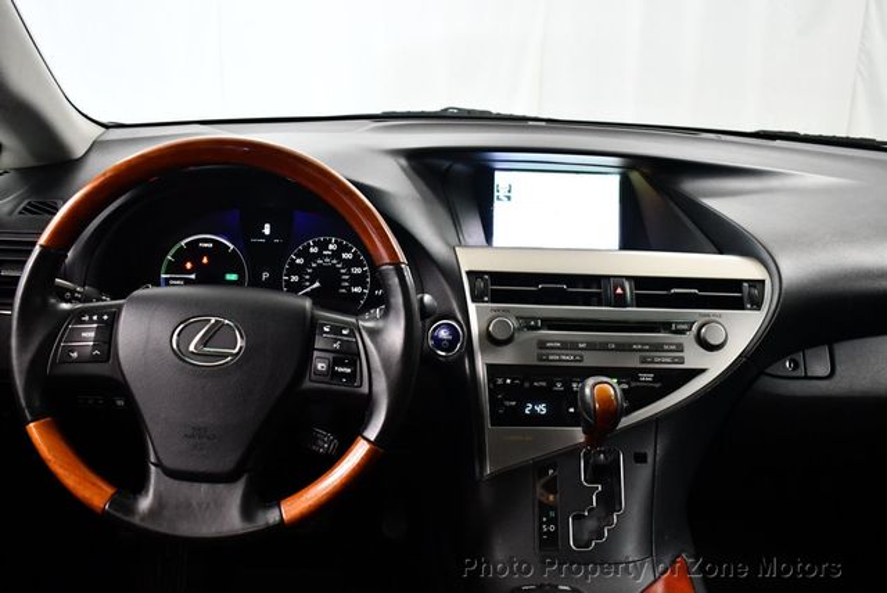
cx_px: 444
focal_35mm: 36
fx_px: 888
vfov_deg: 36.9
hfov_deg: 53.1
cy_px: 296
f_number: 3.5
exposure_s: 1/125
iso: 3200
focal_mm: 18
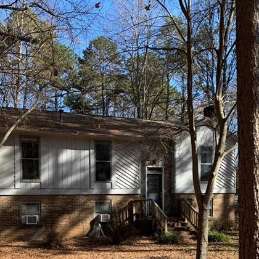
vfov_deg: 38.4
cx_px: 111
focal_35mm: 42
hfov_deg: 39.9
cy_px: 211
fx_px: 356
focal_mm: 4.25
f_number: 1.8
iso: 25
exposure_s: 1/643
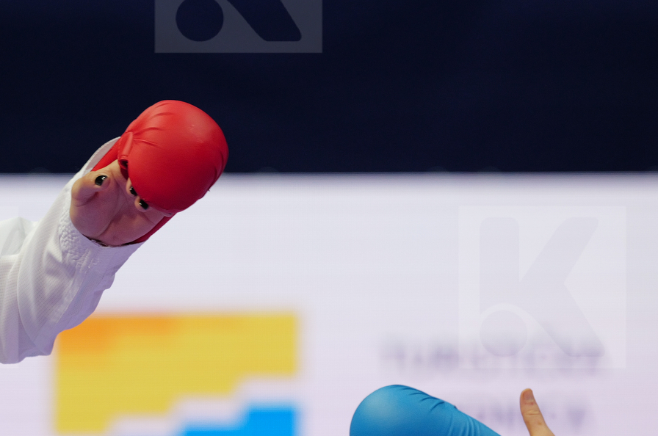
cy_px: 288
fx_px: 8557
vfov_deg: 2.9
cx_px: 239
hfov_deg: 4.4
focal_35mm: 469
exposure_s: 1/1000
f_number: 2.8
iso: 1250
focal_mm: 168
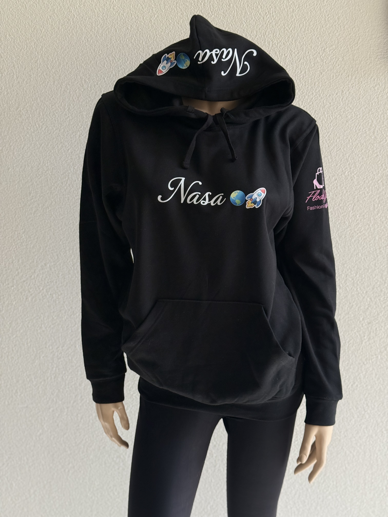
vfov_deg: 39.7
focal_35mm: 48
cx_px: 194
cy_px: 258
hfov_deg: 30.3
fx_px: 717
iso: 80
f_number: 1.78
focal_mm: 6.76
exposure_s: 1/382
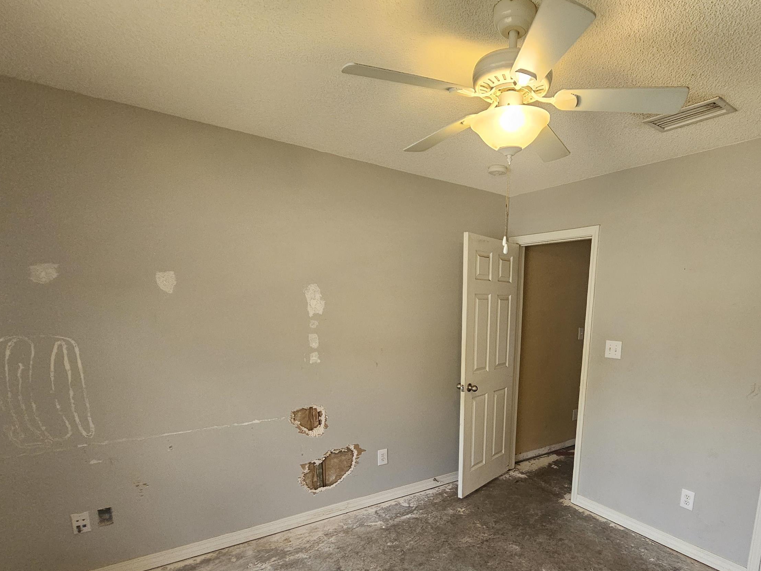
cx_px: 456
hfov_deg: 86.7
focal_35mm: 18
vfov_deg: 69.5
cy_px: 383
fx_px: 396
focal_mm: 2.2
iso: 400
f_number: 2.2
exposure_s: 1/77.4
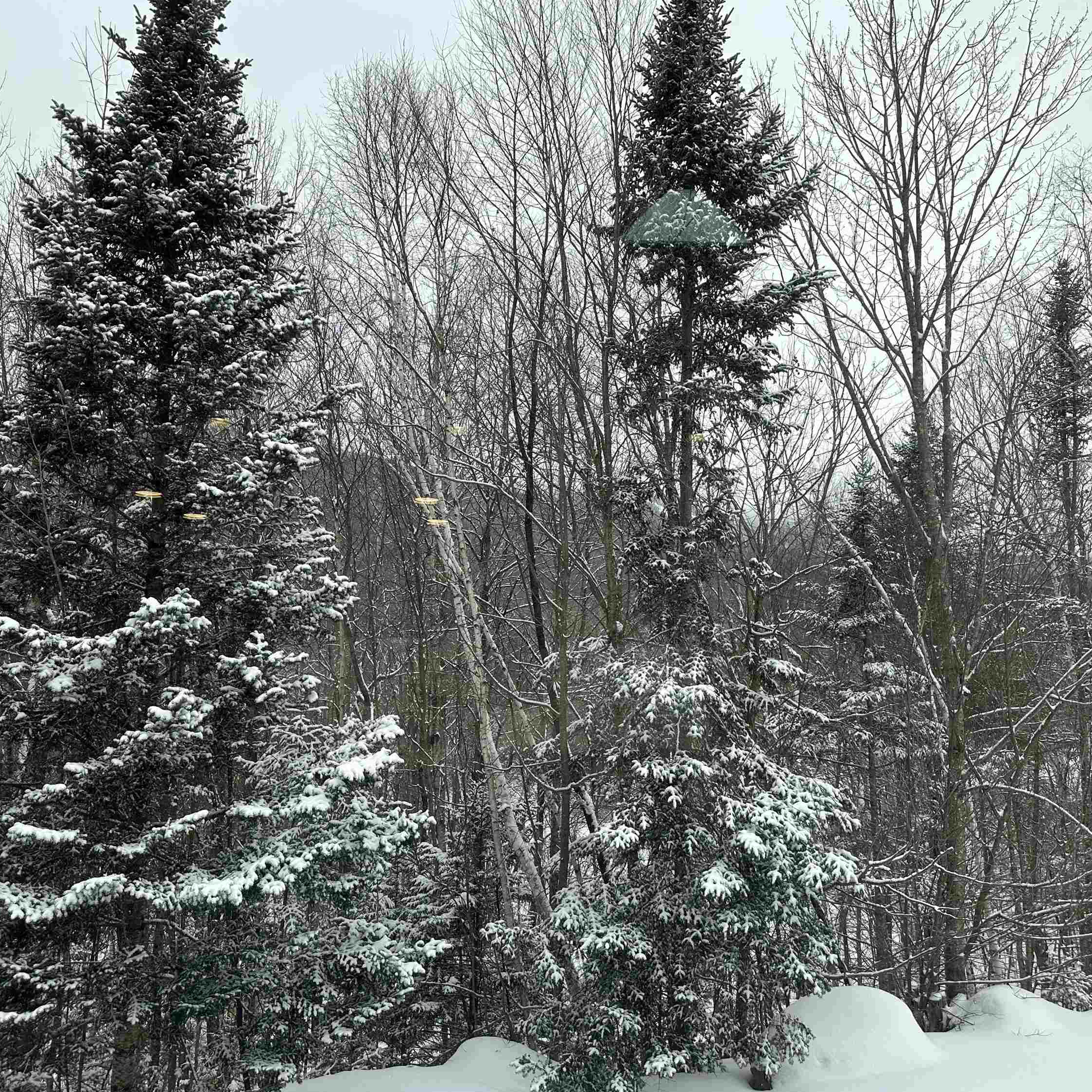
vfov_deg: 55.6
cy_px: 535
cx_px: 560
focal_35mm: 29
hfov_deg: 55.6
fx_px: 1035
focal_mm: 6.86
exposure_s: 1/1050
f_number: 1.78
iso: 80
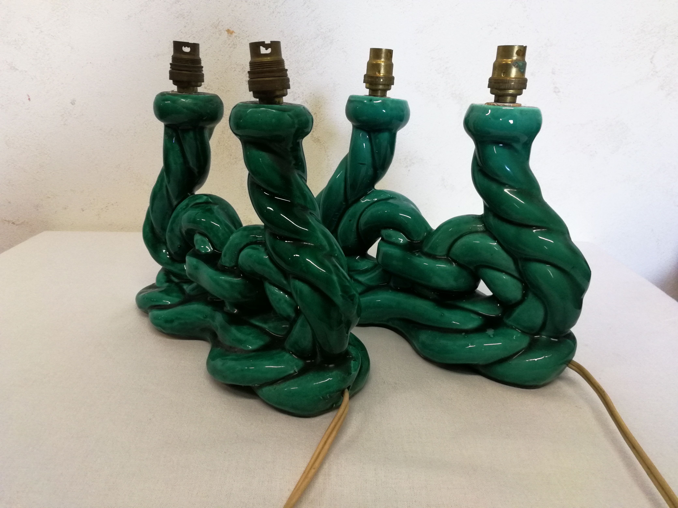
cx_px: 339
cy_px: 254
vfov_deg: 56.8
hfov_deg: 71.6
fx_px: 470
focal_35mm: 24
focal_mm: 2.38
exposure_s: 1/50
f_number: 2.2
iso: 80
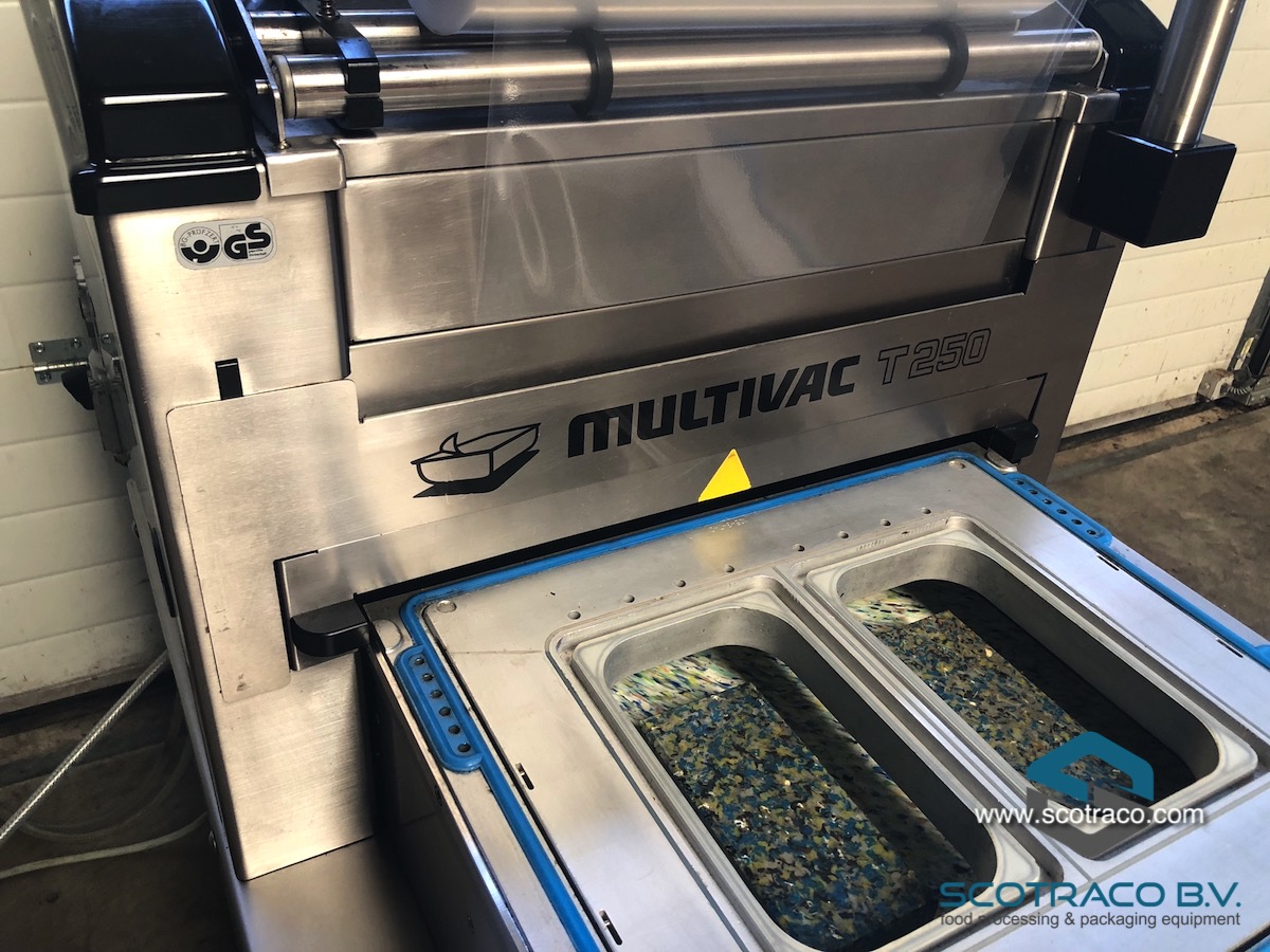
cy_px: 476
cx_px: 635
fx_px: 1027
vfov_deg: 49.7
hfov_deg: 63.4
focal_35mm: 28
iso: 40
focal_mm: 3.99
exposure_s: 1/20
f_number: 1.8
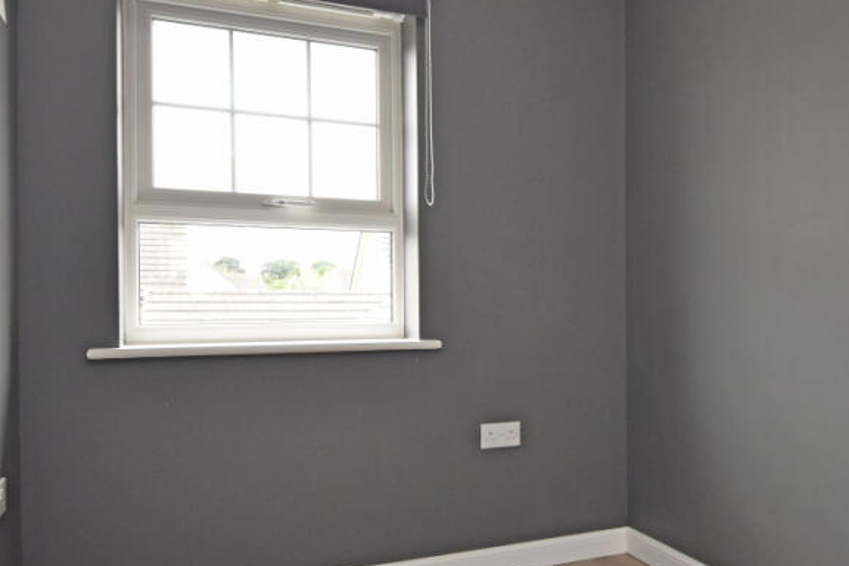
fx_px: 755
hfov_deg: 57.2
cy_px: 310
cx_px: 576
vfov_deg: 41.1
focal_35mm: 32
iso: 800
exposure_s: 1/160
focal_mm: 12
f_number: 4.5
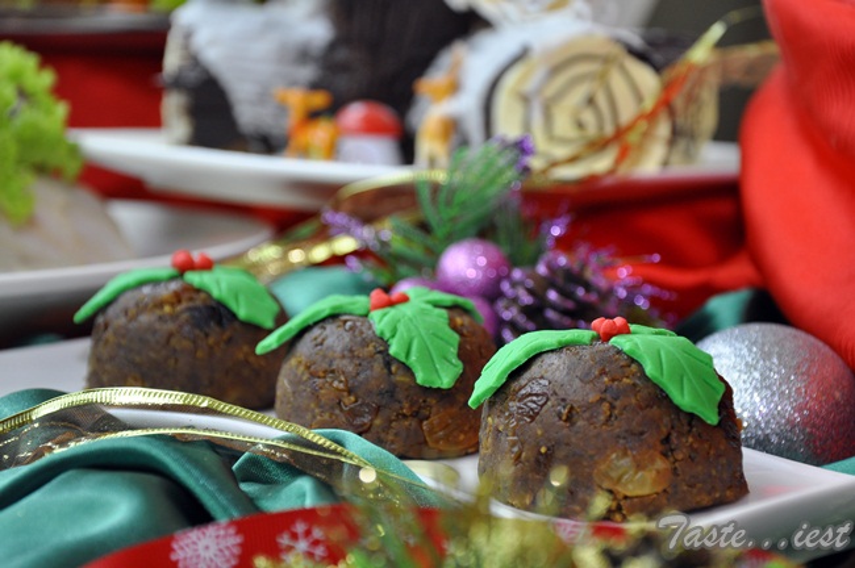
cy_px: 284
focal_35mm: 87
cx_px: 428
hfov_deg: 23.4
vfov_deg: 15.7
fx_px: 2064
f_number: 5
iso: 640
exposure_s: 1/125
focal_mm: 58
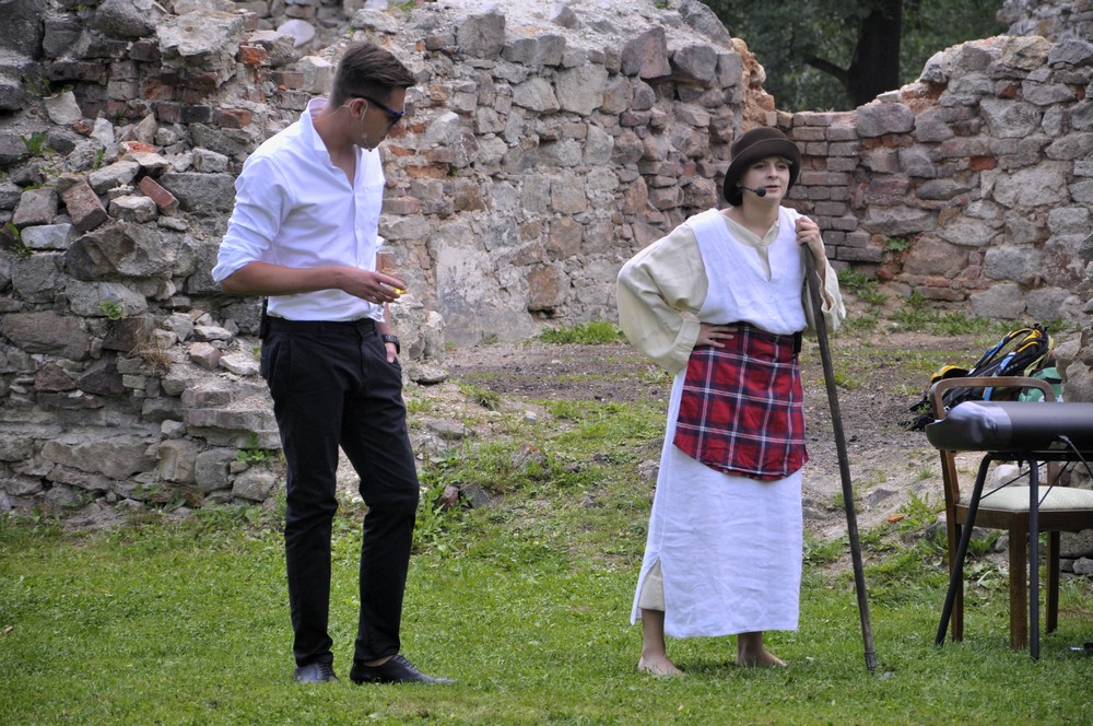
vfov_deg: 8.7
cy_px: 363
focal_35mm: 158
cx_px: 546
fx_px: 4776
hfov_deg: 13.1
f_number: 5.6
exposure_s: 1/500
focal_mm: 105
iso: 500
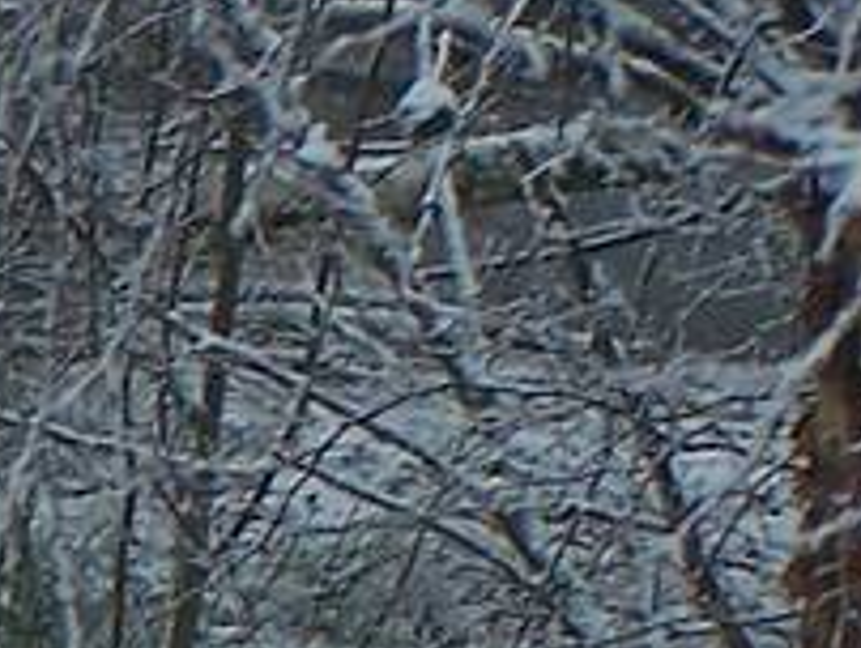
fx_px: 16162
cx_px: -1973
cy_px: 2025
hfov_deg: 3.0
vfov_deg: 2.3
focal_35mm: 649
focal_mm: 13.7
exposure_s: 1/125
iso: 64
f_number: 3.2
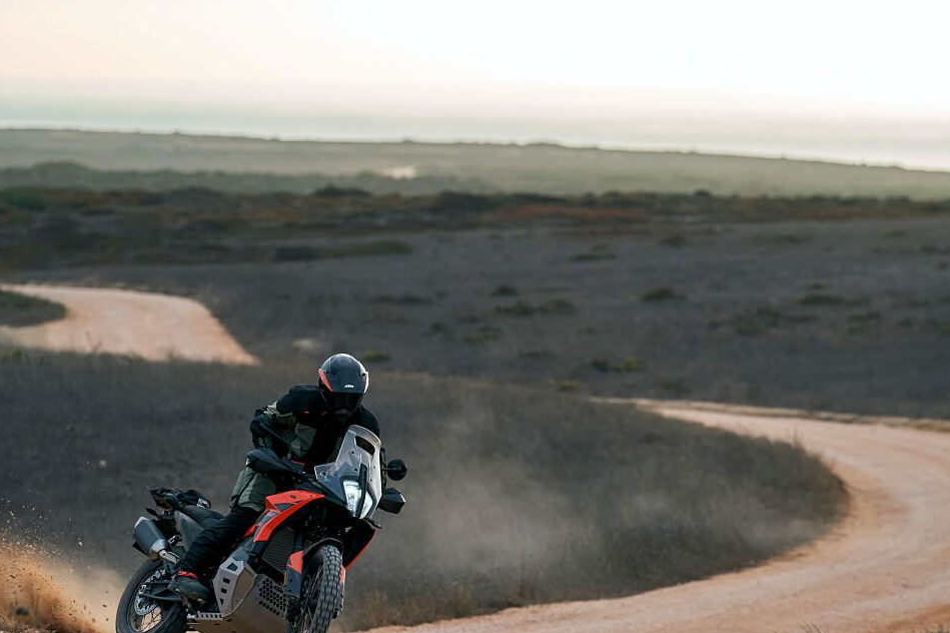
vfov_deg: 5.4
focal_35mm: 253
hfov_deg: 8.1
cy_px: 374
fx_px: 6674
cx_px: 541
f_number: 4.5
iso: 320
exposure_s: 1/640
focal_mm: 200
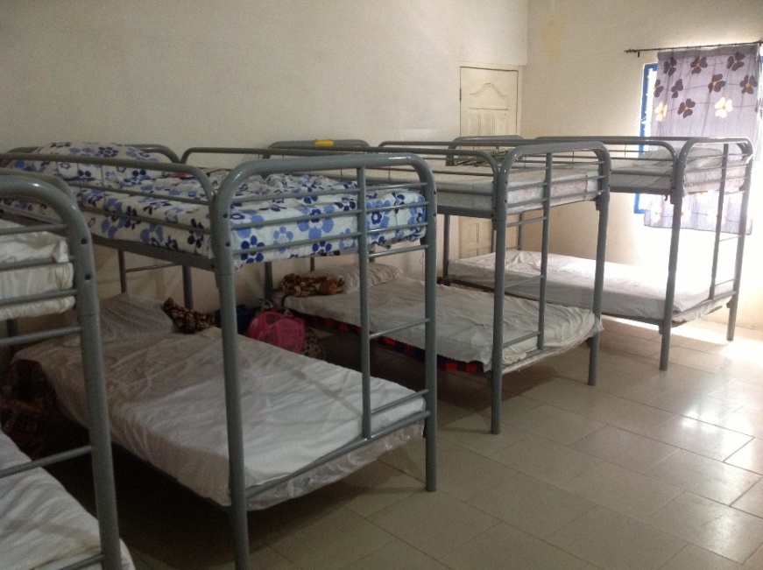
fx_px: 771
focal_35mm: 35
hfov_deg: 52.7
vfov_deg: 40.6
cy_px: 285
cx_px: 382
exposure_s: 1/17
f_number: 2.4
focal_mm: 4.28
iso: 320
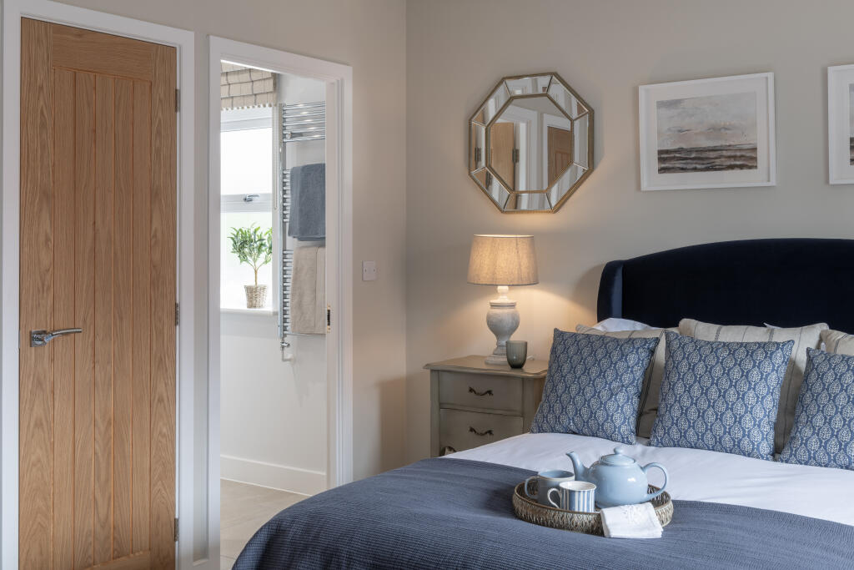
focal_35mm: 40
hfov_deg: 48.5
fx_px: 949
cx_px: 427
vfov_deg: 33.4
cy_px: 285
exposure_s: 1/2.5
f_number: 11
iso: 100
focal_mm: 40
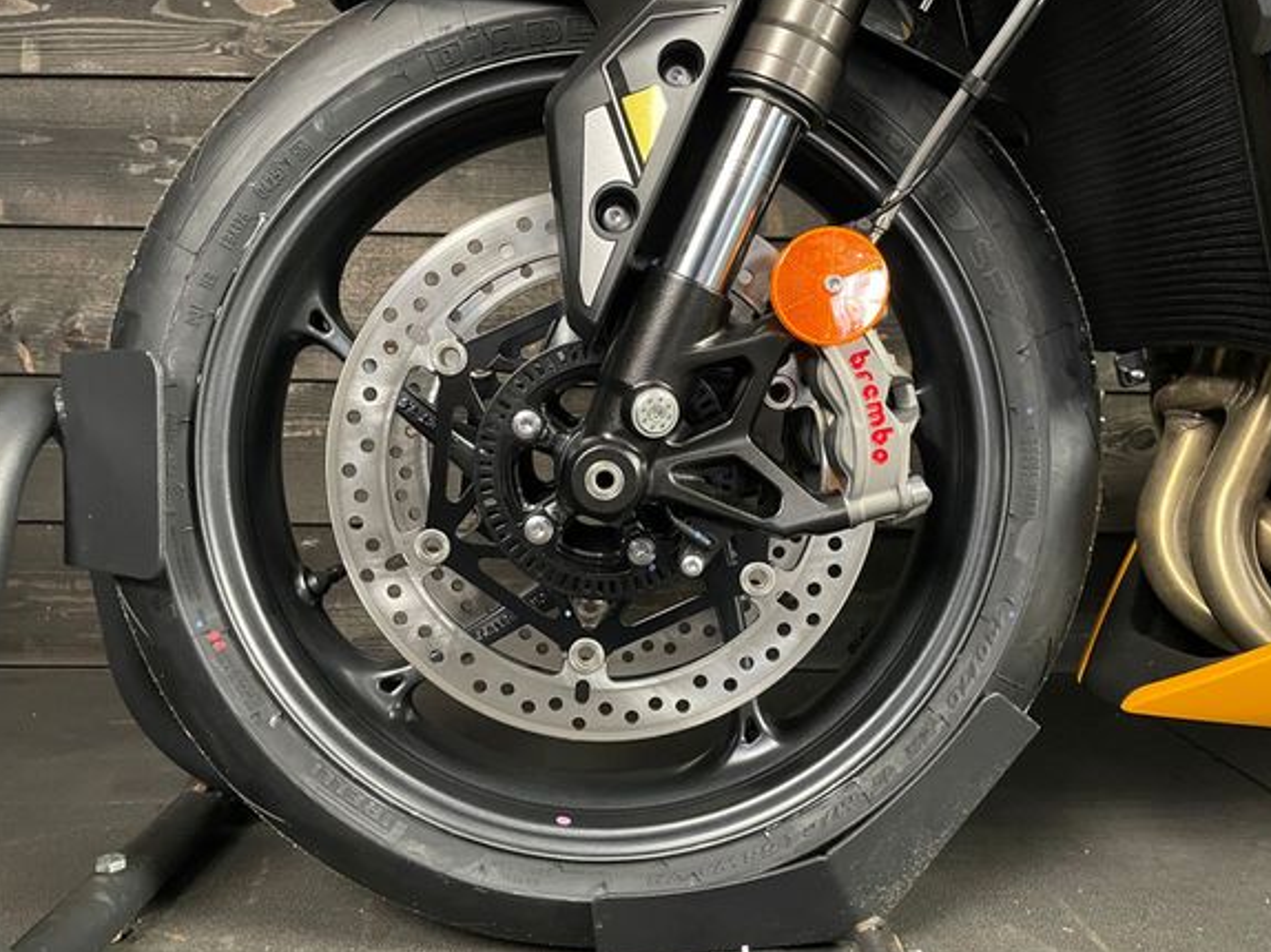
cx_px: 620
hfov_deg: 61.7
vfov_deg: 48.2
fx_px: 1064
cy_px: 447
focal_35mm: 29
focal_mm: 4.2
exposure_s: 1/25
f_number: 1.6
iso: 500
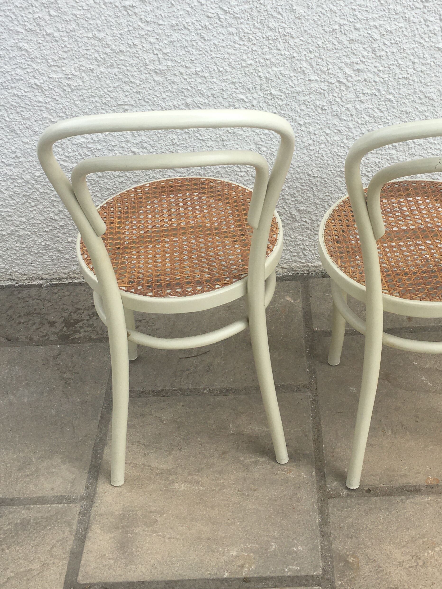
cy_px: 205
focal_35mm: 47
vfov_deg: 40.0
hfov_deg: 30.7
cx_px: 283
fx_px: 800
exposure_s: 1/574
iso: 25
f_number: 2.2
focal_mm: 4.15
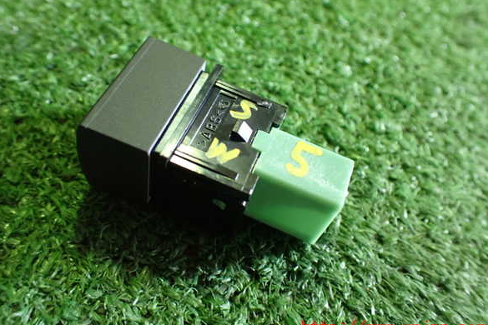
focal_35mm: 32
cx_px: 239
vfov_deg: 41.1
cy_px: 152
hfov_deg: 58.7
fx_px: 434
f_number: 2.3
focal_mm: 5.4
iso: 800
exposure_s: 1/60
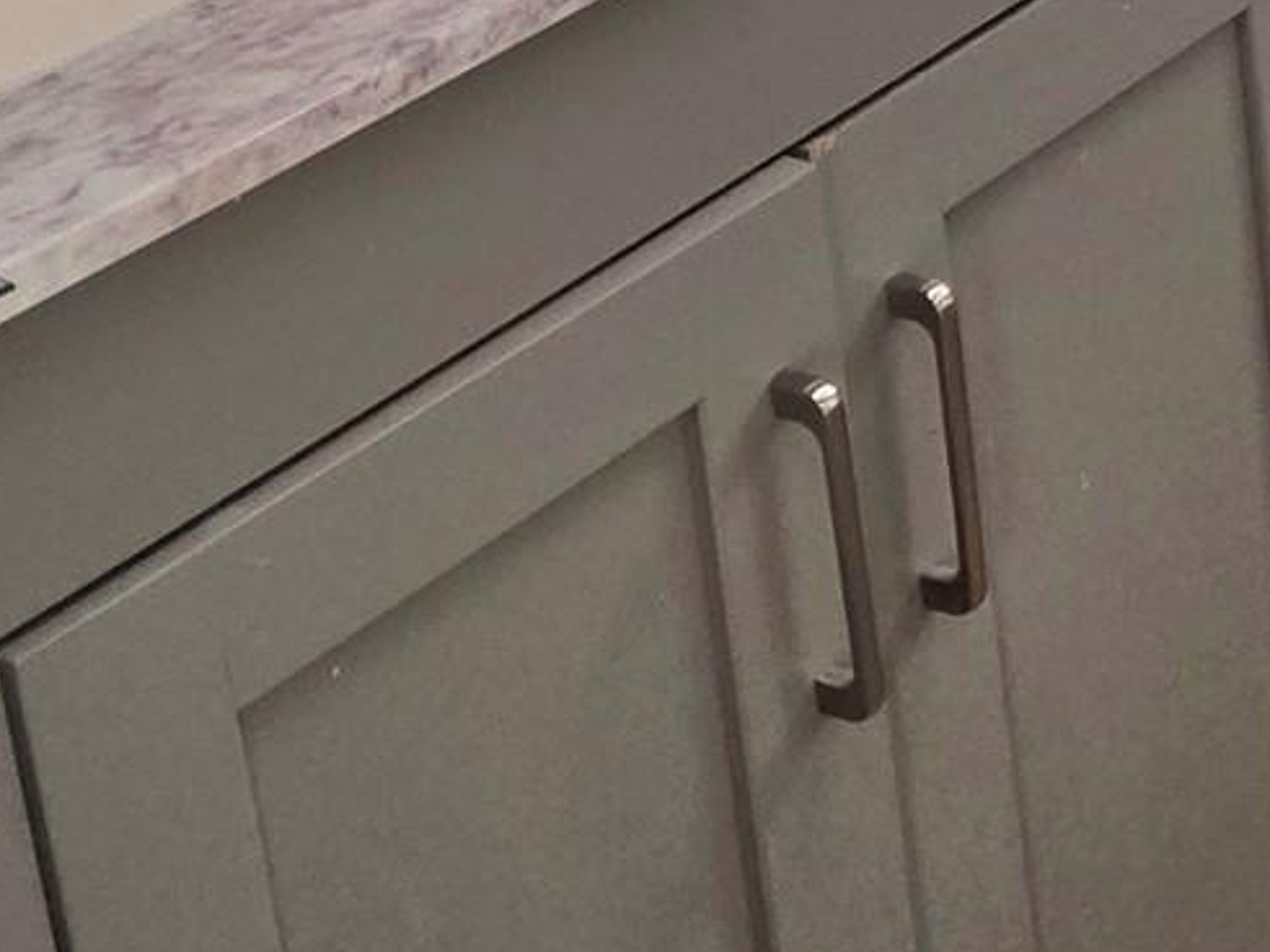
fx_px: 3521
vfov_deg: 13.9
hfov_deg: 16.6
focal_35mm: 96
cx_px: 2364
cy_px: -714
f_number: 1.8
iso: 40
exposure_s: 1/120
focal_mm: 5.4
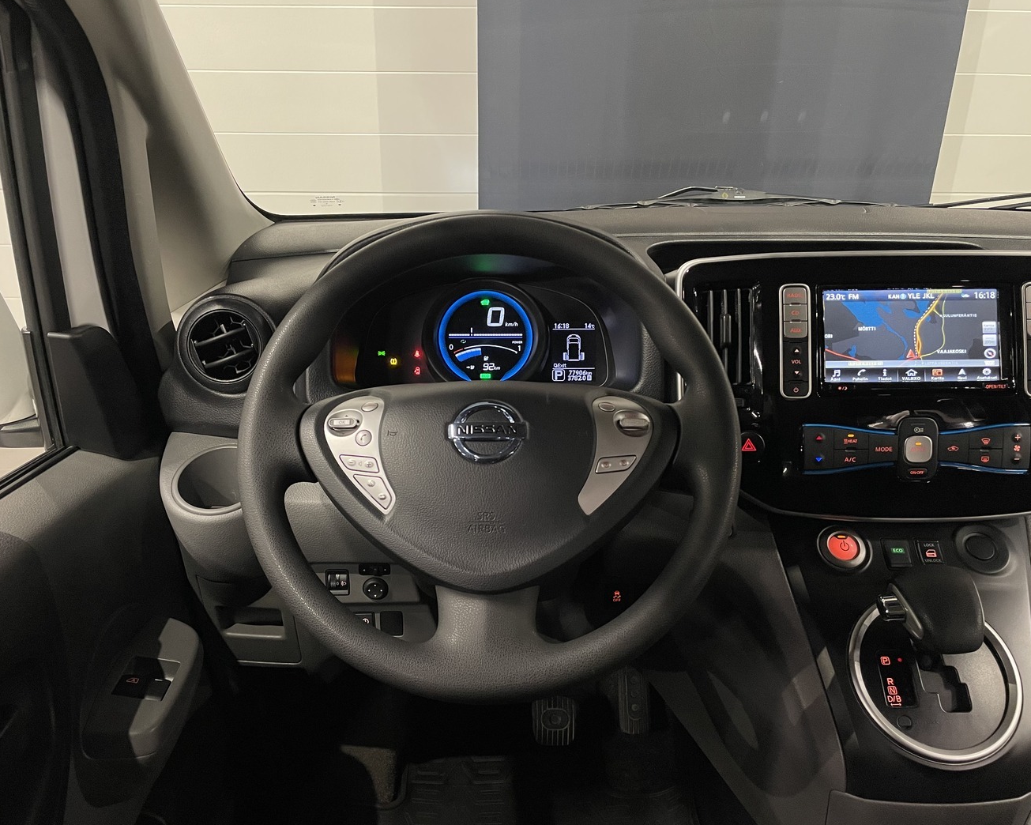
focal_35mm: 28
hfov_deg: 62.2
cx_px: 491
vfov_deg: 51.5
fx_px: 854
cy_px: 423
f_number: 1.6
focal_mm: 4.2
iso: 160
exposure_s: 1/50
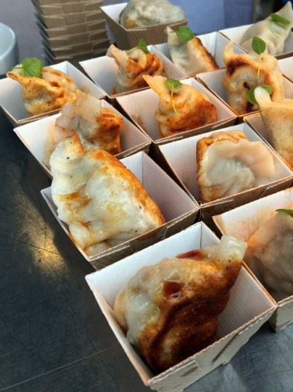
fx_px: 441
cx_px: 237
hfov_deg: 35.5
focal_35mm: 39
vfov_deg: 47.9
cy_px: 196
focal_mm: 4.15
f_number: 2.2
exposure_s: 1/278
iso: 25
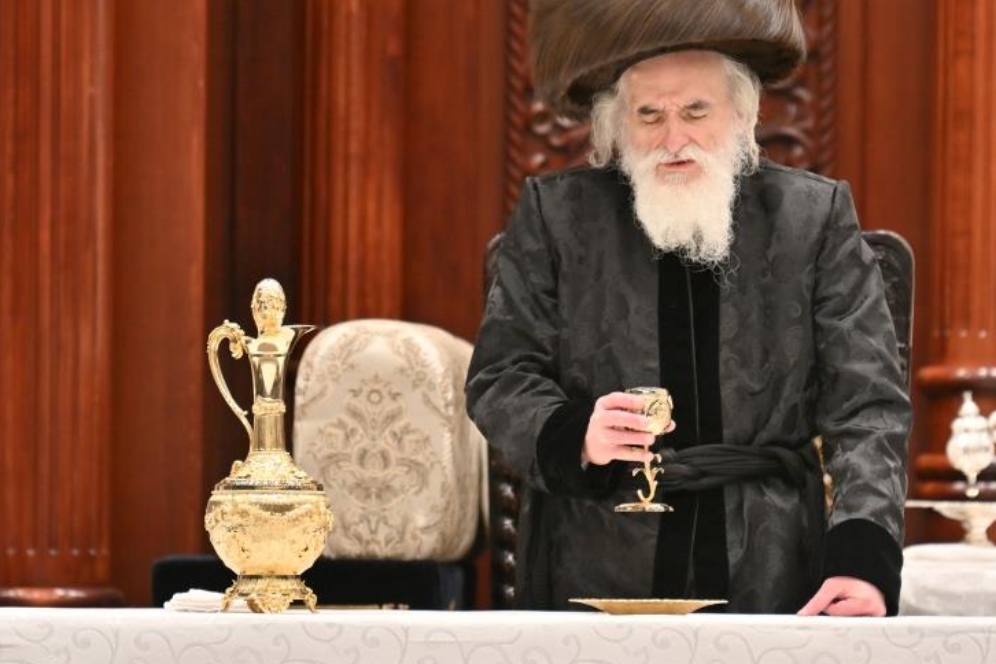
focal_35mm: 423
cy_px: 247
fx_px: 11702
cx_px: 687
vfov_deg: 3.3
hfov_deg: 4.9
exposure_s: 1/320
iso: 250
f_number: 2.8
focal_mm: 200
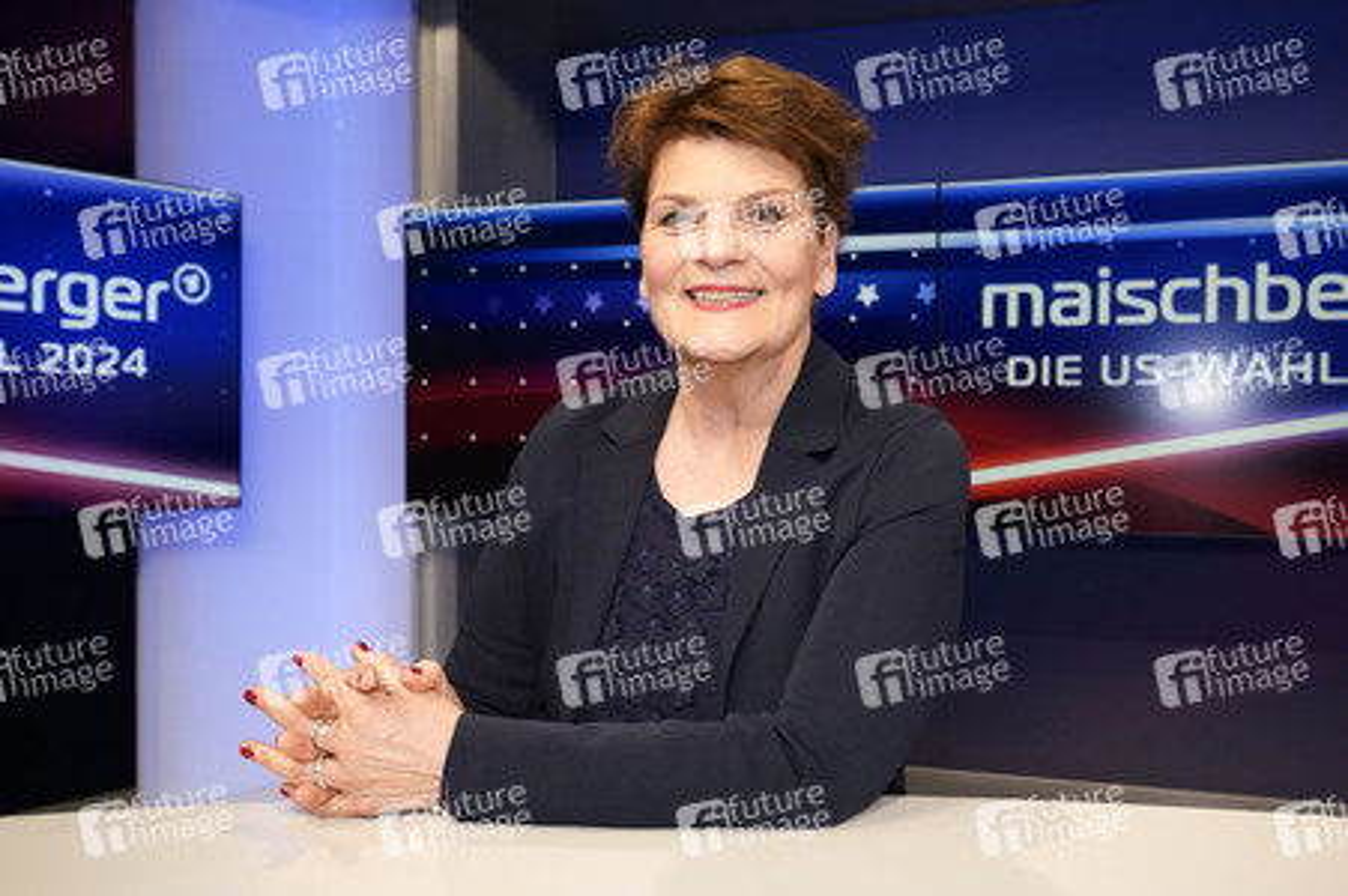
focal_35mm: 32
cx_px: 674
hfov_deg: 58.8
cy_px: 448
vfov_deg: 41.1
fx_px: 1197
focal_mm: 32
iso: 2000
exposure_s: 1/125
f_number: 5.6
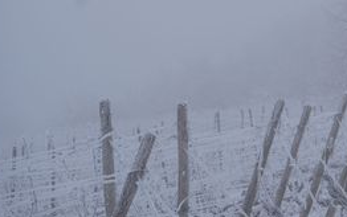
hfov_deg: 10.2
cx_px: 313
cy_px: 40
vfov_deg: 6.4
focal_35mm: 204
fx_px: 1930
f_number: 8
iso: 100
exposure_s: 1/200
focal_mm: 70
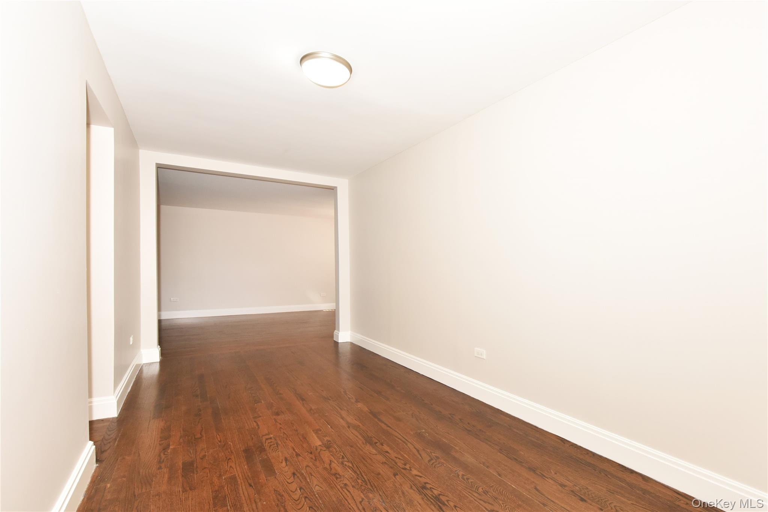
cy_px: 256
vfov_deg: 77.3
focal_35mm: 15
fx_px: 320
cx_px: 384
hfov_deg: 100.4
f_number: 10
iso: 1600
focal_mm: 15
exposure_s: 1/40
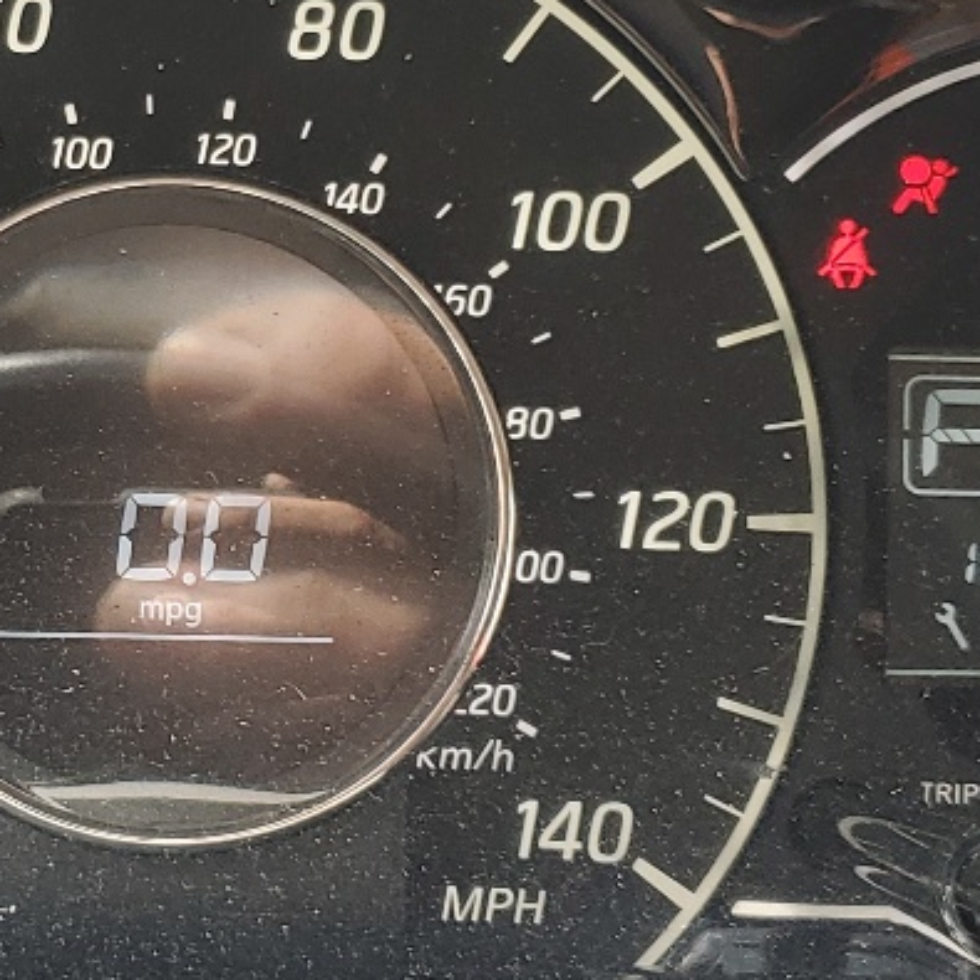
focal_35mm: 93
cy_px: 390
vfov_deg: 18.7
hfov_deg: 18.2
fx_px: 2979
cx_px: 20
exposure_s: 1/123
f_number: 1.5
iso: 50
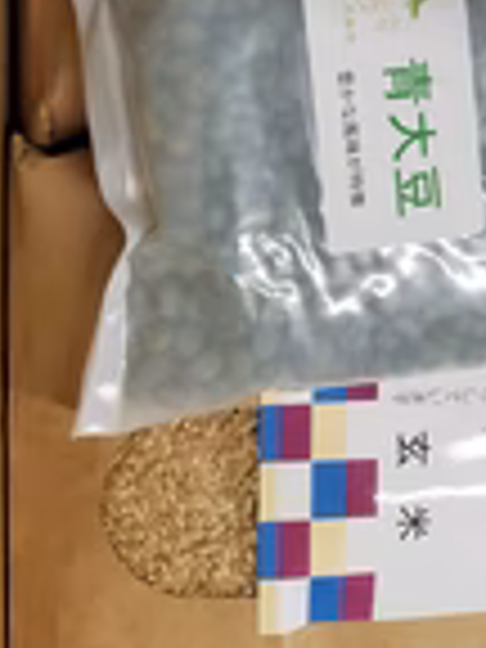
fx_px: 1348
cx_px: 518
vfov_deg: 26.1
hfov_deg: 19.7
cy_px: 63
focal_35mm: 72
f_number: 2.4
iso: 160
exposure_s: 1/120
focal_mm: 4.3
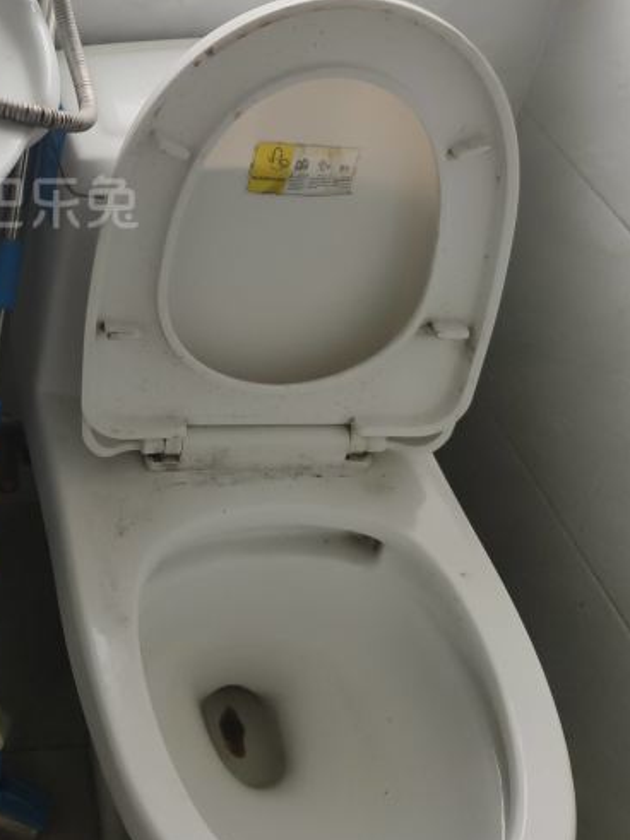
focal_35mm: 50
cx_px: 2
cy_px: 186
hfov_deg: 27.4
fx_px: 1214
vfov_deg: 37.0
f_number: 1.75
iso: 91
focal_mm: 5.5
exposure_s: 1/120
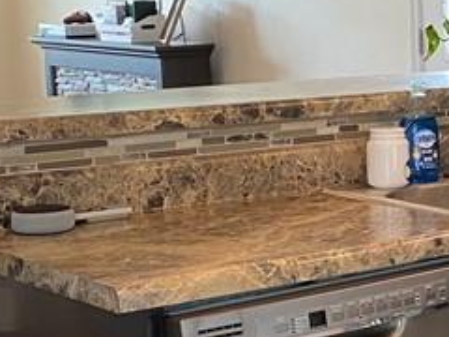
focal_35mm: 111
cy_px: 154
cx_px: 838
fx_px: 1440
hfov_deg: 15.1
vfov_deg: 13.3
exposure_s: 1/60
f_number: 1.8
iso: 250
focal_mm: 4.25
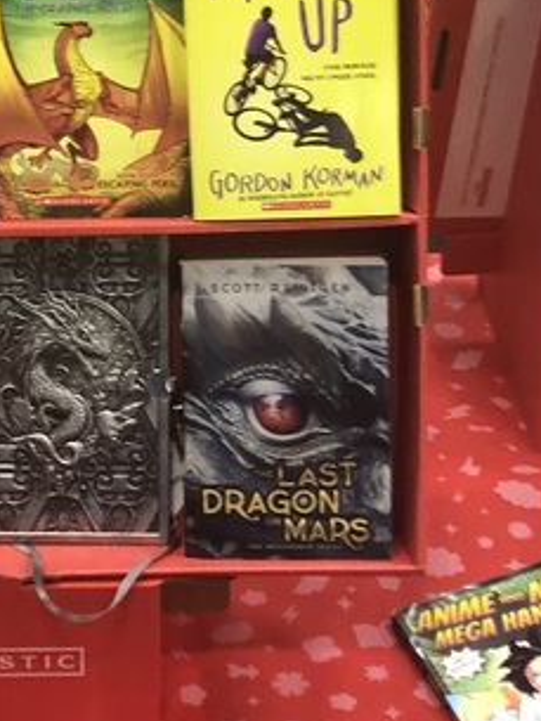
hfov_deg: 15.6
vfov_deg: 20.2
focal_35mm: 94
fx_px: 1957
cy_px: 2
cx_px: 73
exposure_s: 1/15
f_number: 1.8
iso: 40
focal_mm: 3.99
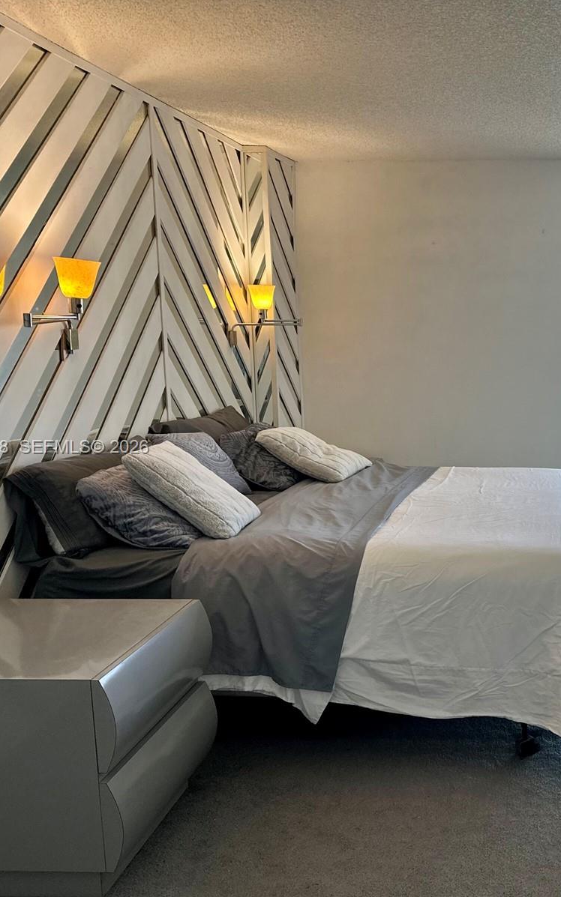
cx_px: 515
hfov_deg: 34.9
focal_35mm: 34
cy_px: 448
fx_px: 832
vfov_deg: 56.7
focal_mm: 6.86
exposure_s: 1/120
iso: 100
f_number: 1.78
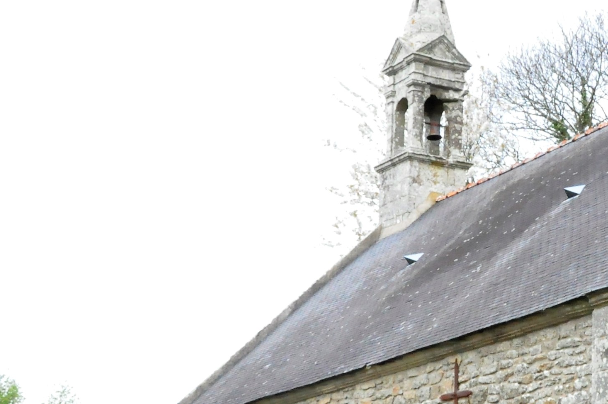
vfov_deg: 17.0
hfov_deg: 23.2
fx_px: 1337
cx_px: 754
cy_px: 324
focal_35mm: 79
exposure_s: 1/200
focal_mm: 21
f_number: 25
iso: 3200
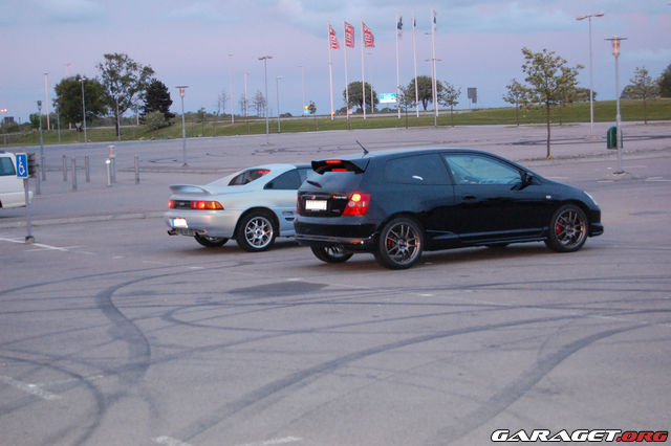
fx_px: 1397
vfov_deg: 18.2
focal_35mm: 75
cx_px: 336
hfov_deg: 27.0
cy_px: 223
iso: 1600
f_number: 5.6
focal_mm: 50
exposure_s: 1/60
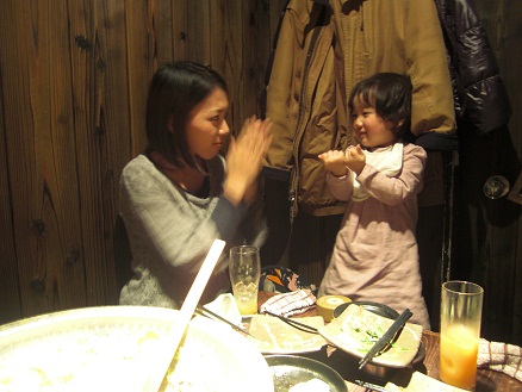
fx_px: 422
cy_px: 196
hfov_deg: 63.4
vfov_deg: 49.8
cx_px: 261
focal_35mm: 28
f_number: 2.6
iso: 200
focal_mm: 4.9
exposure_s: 1/3.33
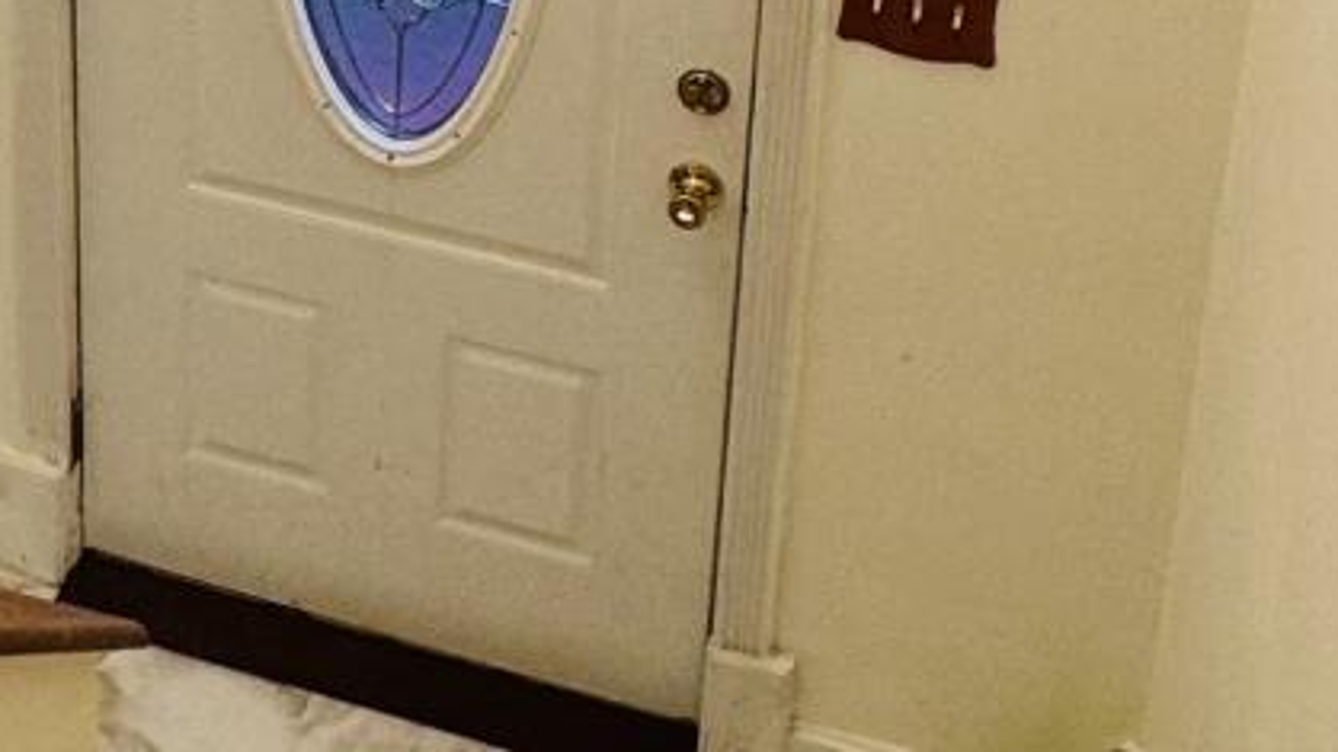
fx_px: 2590
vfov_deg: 14.5
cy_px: -605
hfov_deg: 28.4
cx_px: 275
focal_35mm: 73
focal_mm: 2.22
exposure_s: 1/120
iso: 100
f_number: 2.2
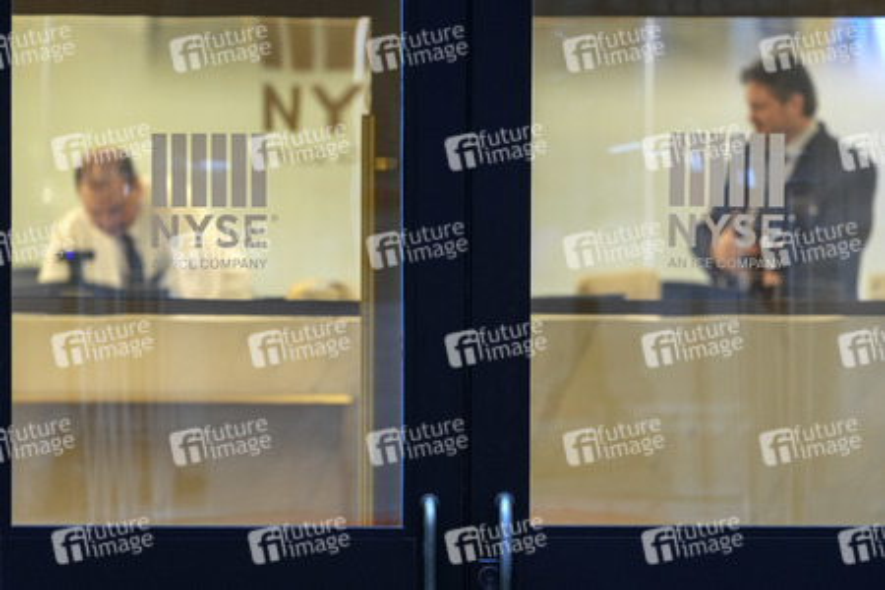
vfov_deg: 4.6
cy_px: 295
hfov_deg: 6.9
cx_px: 442
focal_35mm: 297
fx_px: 7301
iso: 4000
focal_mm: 297
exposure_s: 1/100
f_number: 7.1
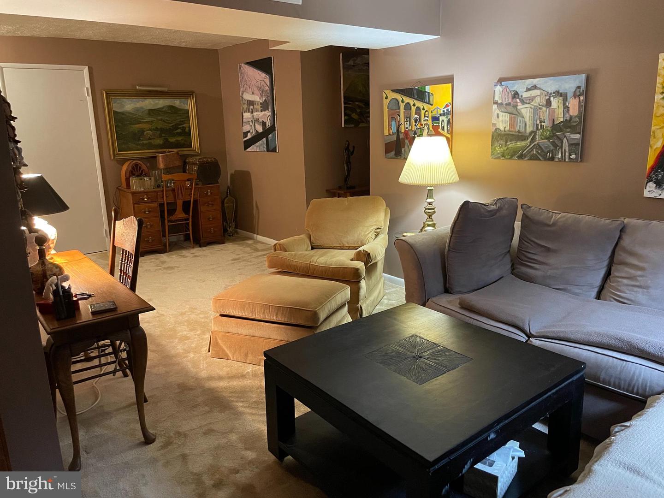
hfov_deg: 67.3
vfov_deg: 53.1
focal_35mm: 26
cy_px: 249
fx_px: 499
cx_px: 332
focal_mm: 4.2
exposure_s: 1/30
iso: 500
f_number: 1.6
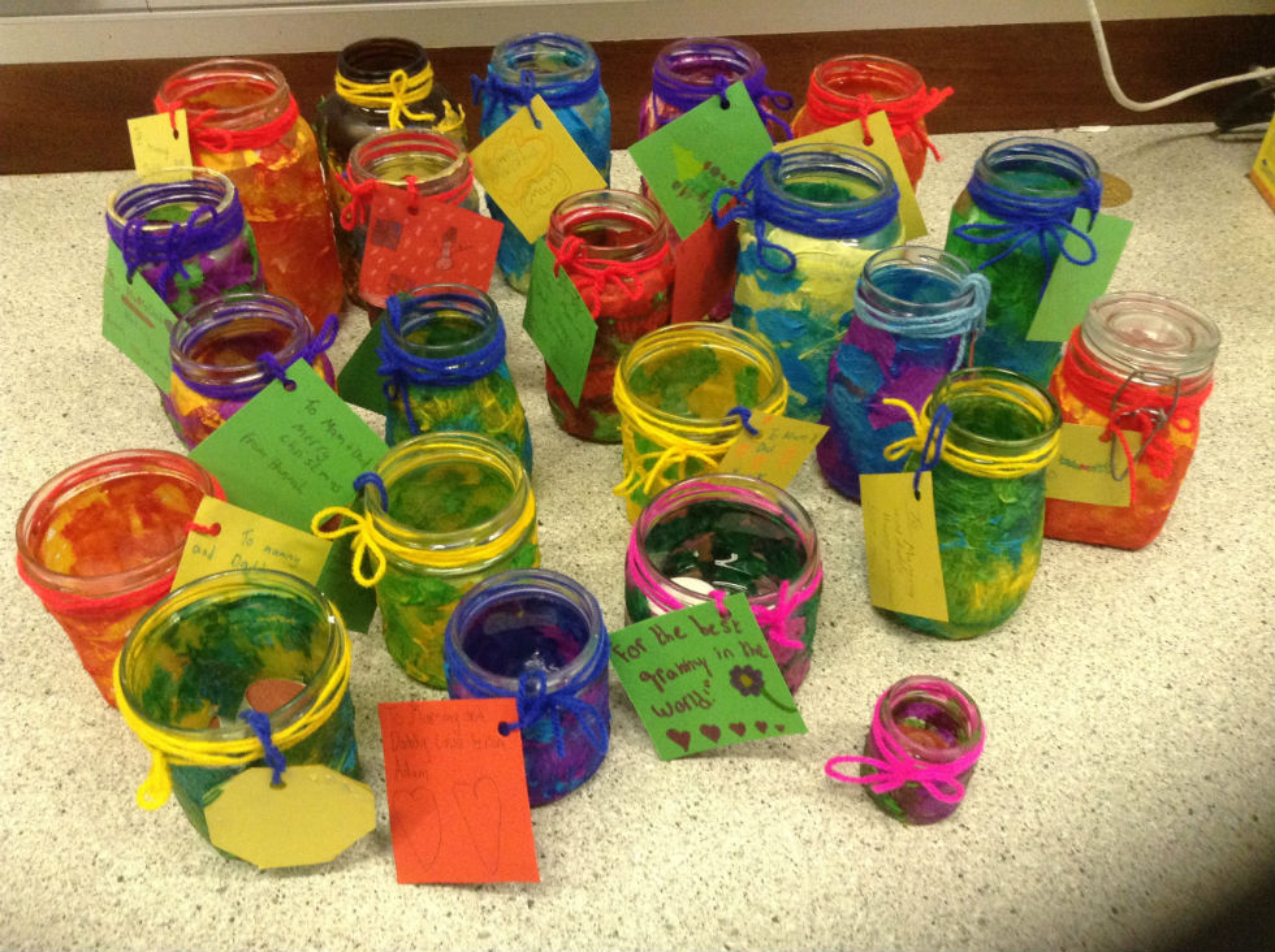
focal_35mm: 33
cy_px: 476
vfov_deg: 42.8
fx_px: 1214
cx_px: 638
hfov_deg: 55.4
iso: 200
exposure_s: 1/24
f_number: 2.4
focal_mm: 3.3
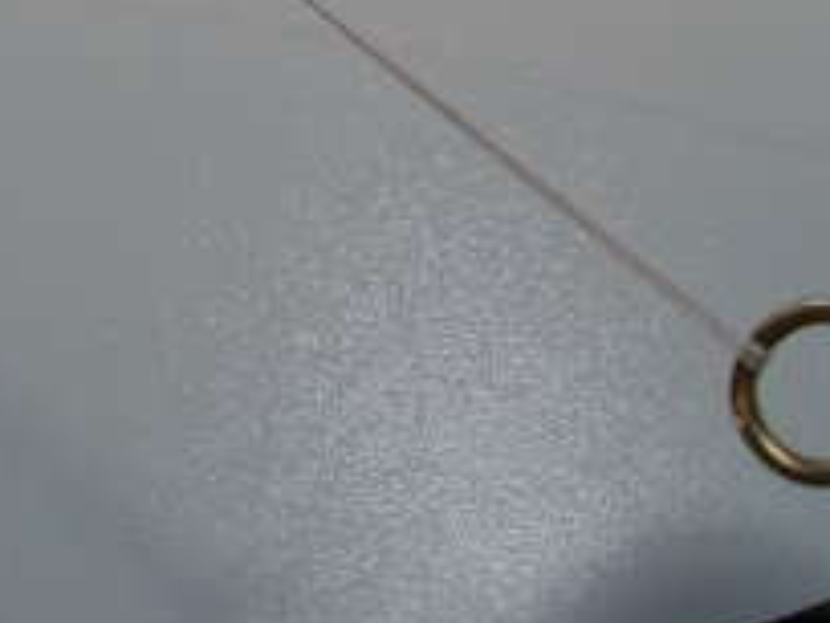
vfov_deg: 12.5
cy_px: -301
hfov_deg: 16.9
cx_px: -45
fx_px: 2709
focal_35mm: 113
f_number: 3.5
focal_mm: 6.3
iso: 100
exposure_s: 1/50
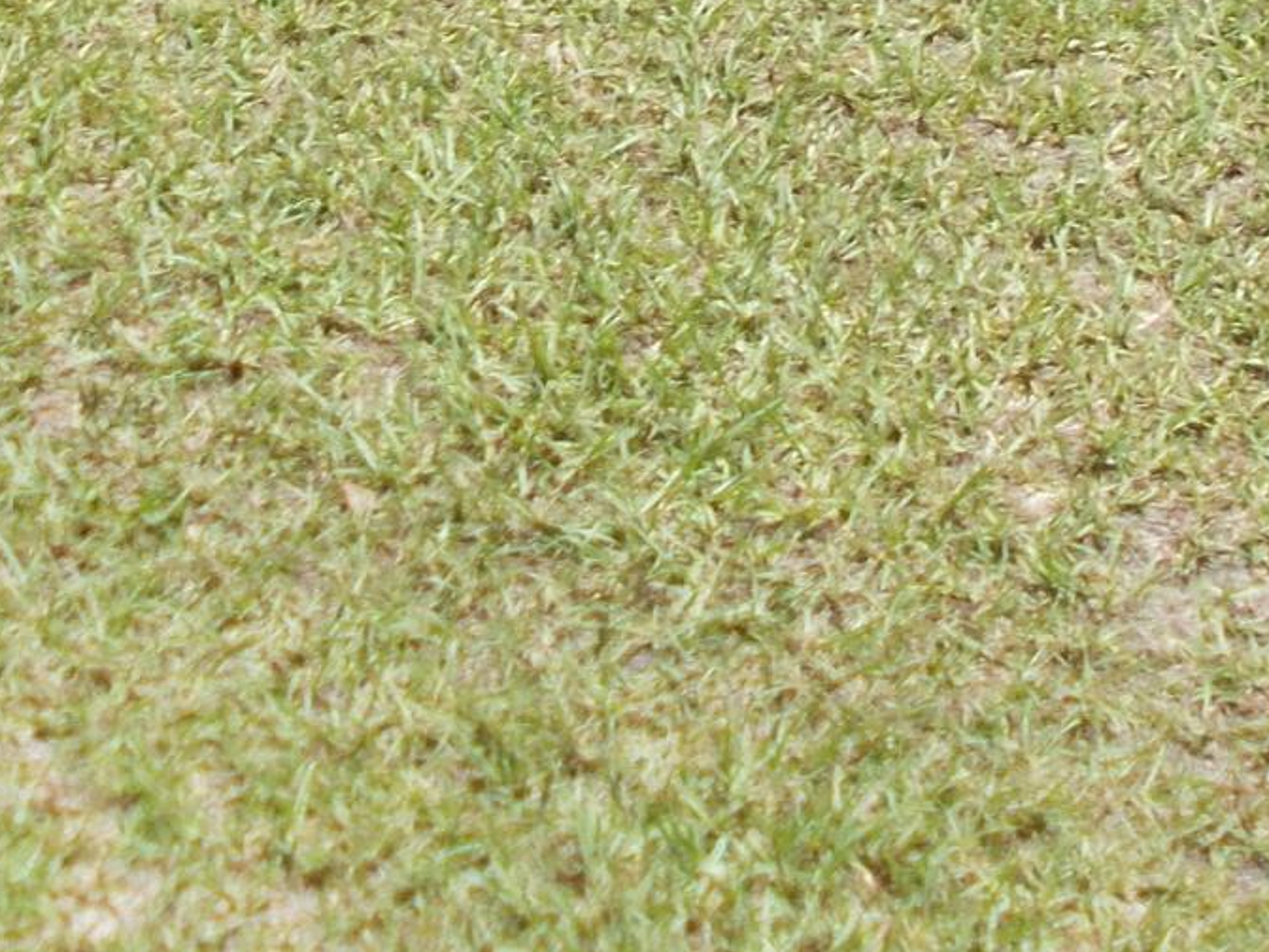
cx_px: 585
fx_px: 4252
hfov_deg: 17.0
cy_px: -701
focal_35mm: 116
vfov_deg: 11.9
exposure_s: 1/125
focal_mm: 4.6
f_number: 8
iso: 80
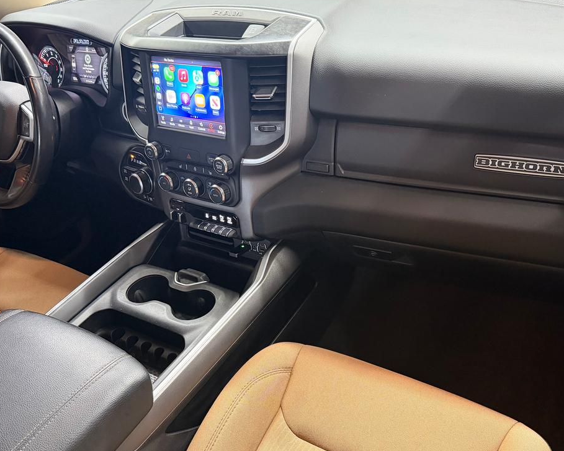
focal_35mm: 33
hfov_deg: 54.1
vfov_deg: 44.2
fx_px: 551
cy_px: 282
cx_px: 310
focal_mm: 6.76
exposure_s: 1/40
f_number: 1.78
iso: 640
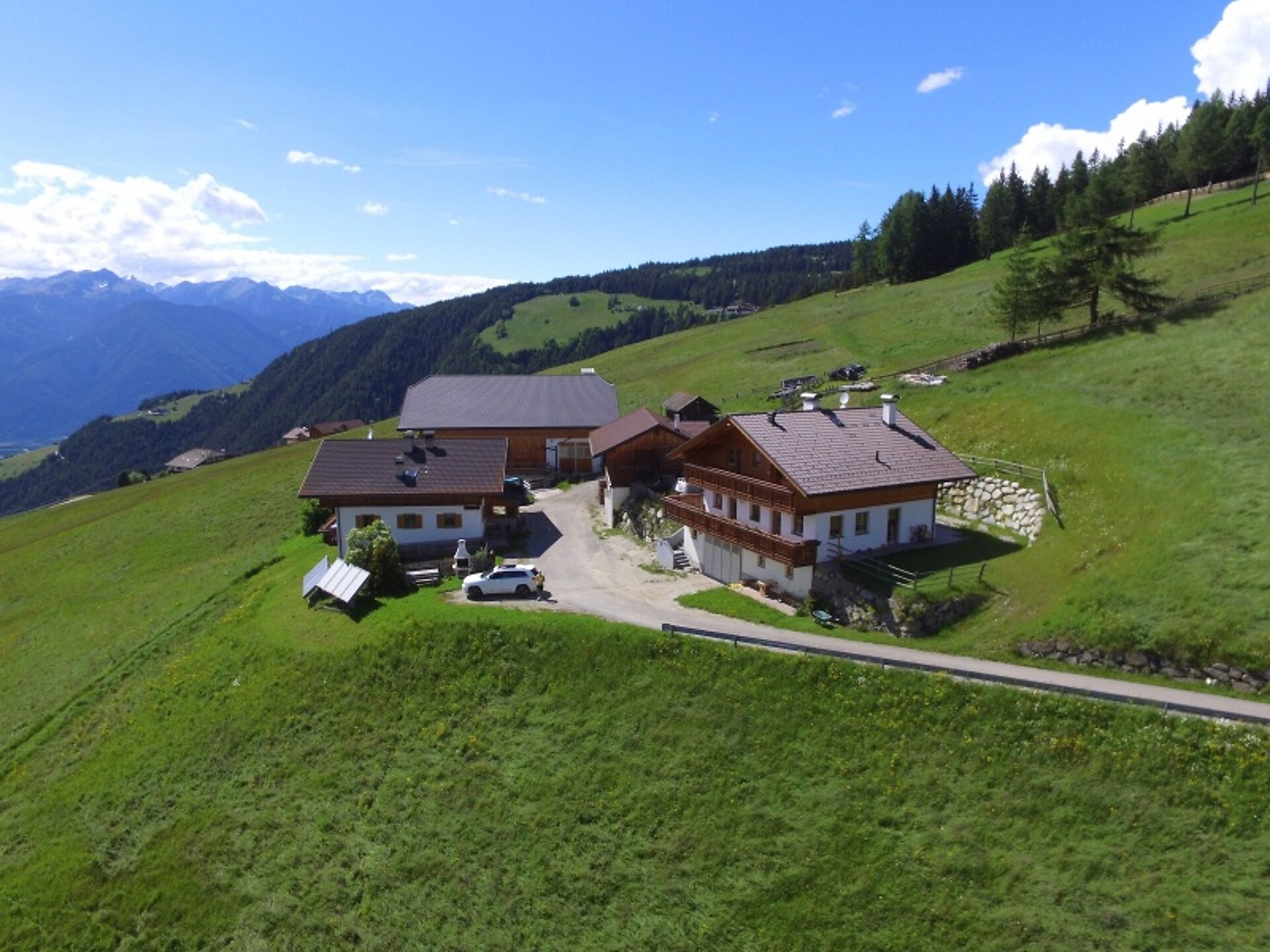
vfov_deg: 66.0
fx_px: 734
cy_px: 476
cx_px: 635
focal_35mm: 20
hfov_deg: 81.7
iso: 100
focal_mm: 3.61
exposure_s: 1/1199
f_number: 2.8
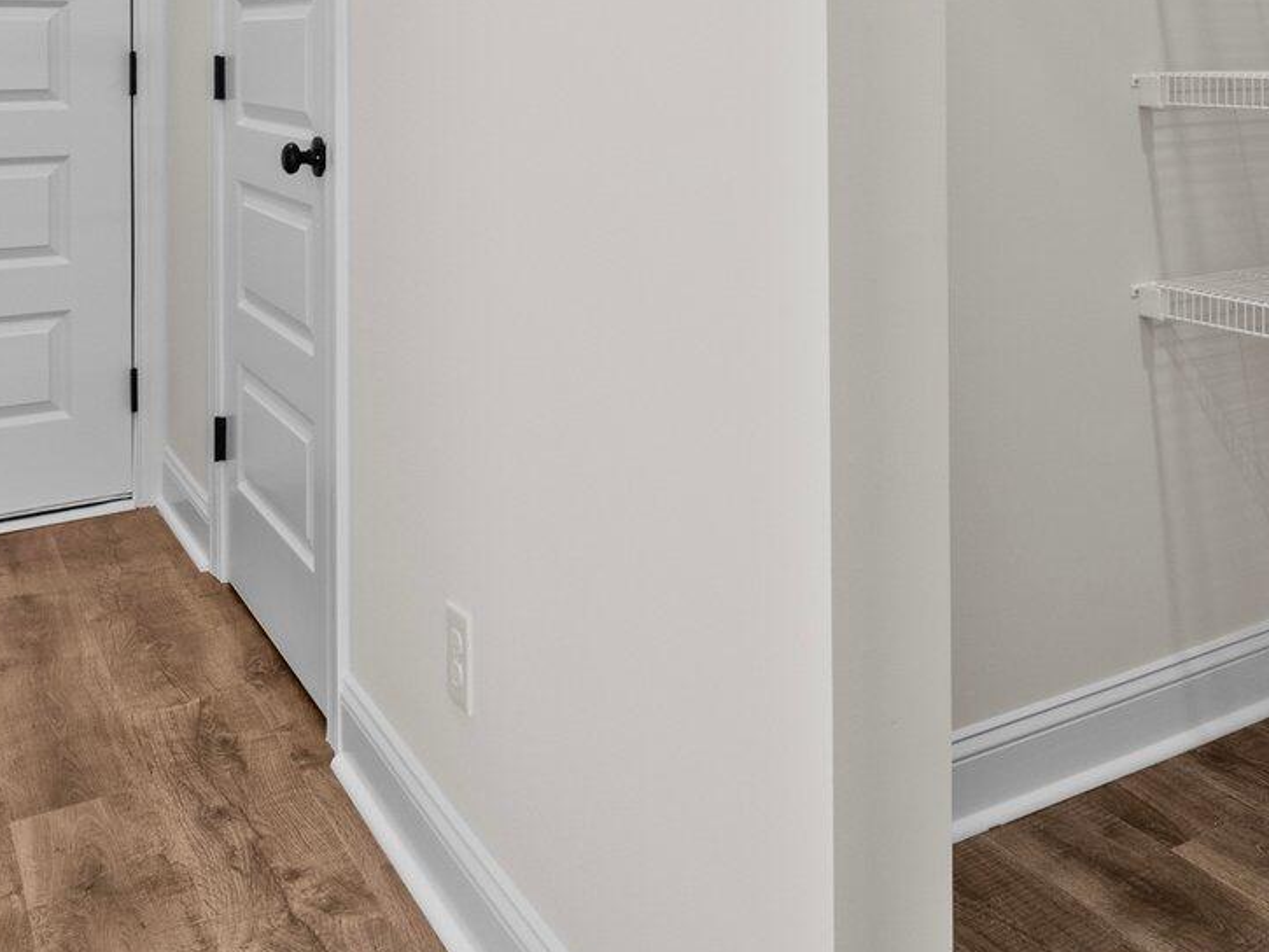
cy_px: 36
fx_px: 1393
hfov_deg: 48.5
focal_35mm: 38
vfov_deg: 34.8
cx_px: 793
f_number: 7.1
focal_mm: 14
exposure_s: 1/13
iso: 640
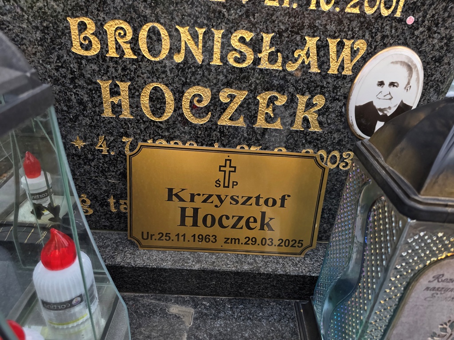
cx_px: 227
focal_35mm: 23
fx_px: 302
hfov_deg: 73.9
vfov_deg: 58.9
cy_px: 170
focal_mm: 6.3
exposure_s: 1/180
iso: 64
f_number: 1.7
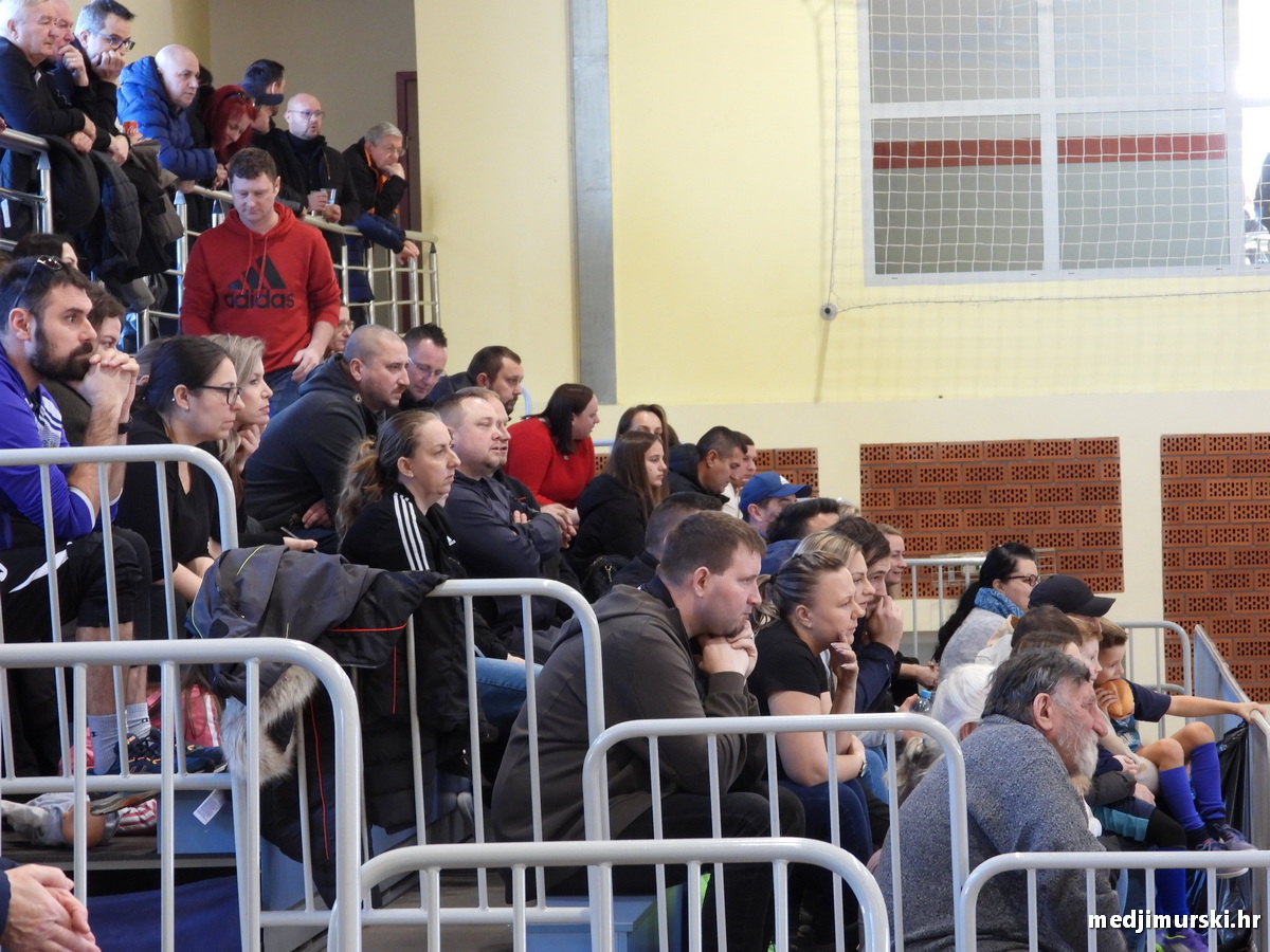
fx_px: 5320
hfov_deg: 13.6
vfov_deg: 10.2
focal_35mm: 145
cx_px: 635
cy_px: 476
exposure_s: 1/30
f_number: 4
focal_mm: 26.1
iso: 400
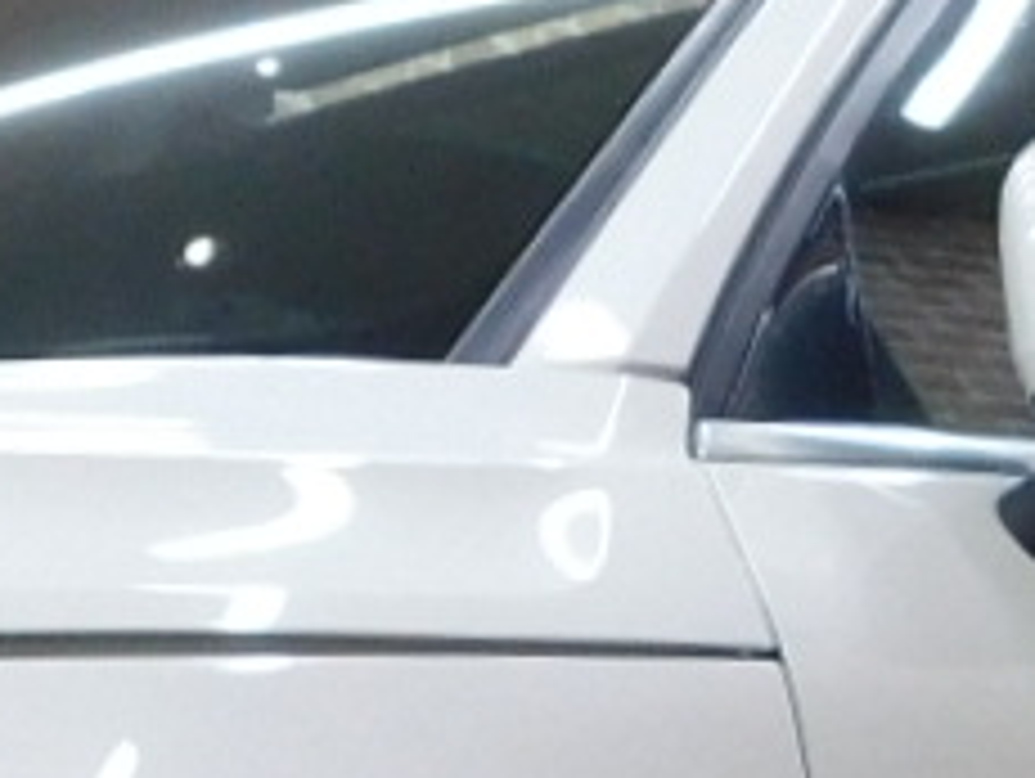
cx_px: -562
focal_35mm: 160
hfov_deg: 11.7
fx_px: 4789
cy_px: 1646
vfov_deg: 8.7
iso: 200
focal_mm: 4
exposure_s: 1/30
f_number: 3
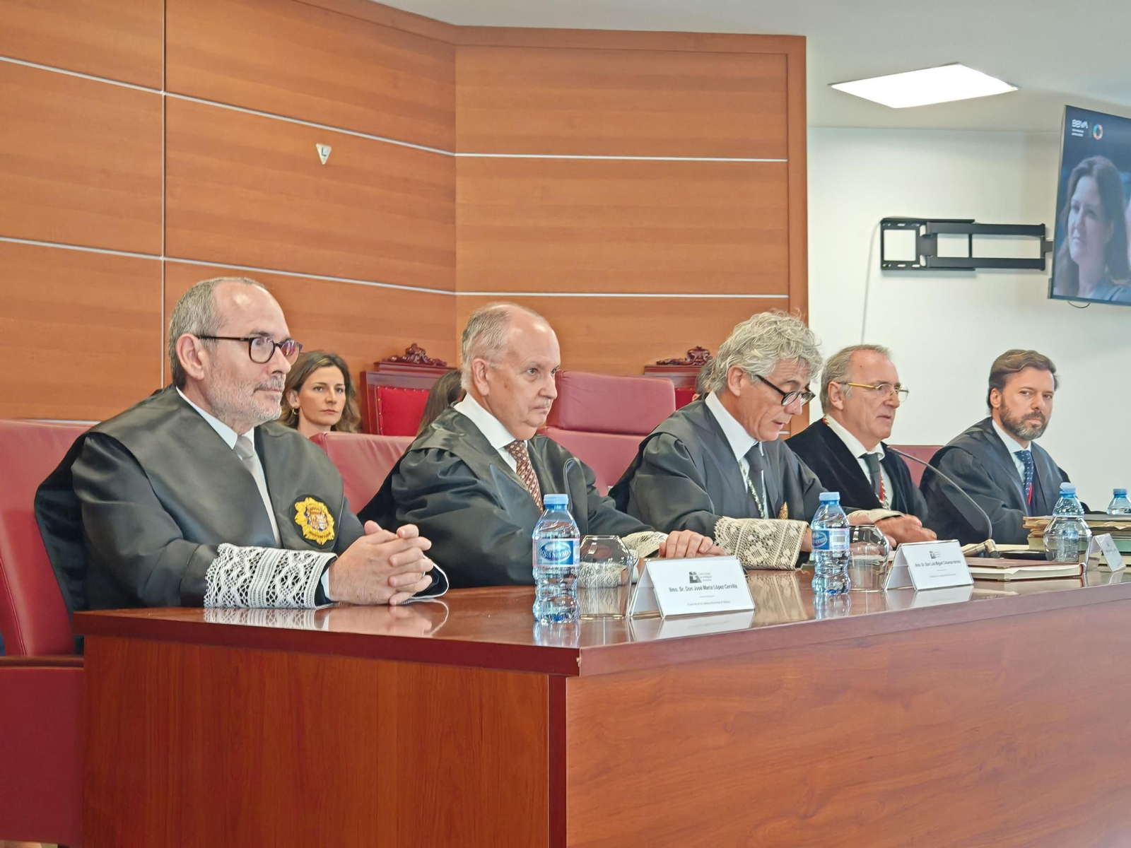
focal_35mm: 54
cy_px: 424
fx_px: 1764
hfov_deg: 35.5
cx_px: 566
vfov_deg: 27.0
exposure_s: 1/33
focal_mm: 6.67
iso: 160
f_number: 1.9
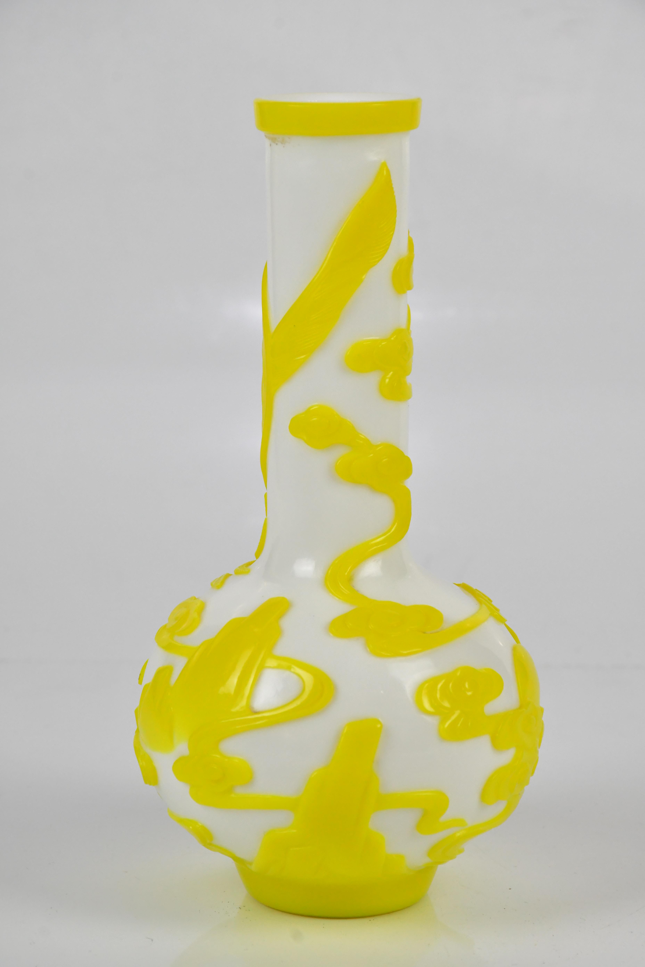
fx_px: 3413
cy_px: 484
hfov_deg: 10.8
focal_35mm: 127
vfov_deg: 16.1
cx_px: 322
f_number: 10
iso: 2000
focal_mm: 85
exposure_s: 1/200
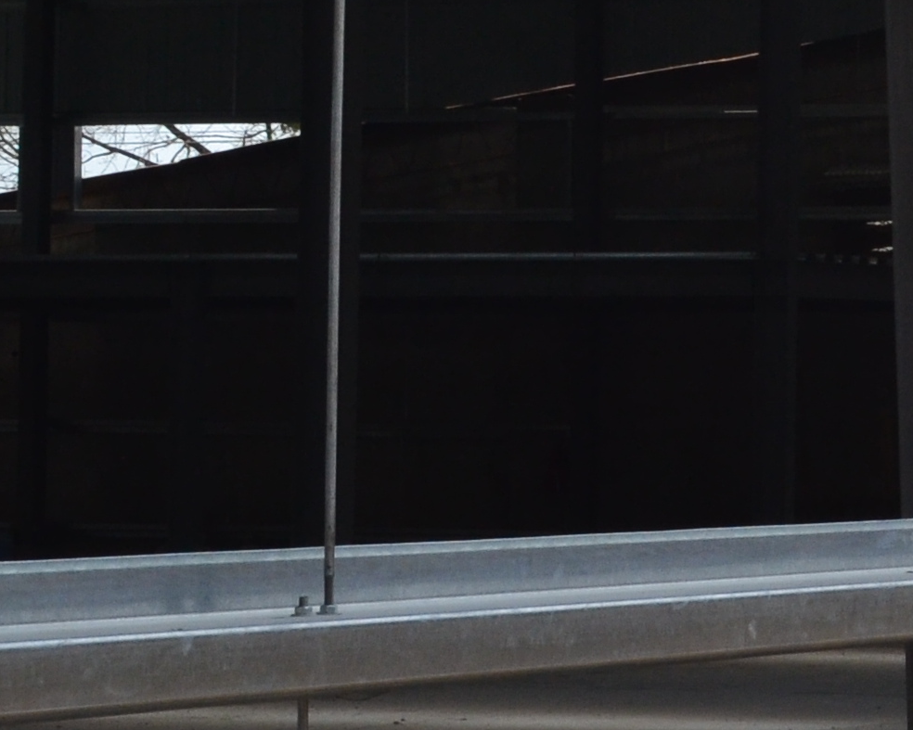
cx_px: 1494
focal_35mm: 211
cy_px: 64
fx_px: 5701
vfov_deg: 7.3
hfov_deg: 8.9
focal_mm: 32
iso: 400
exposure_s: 1/400
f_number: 11
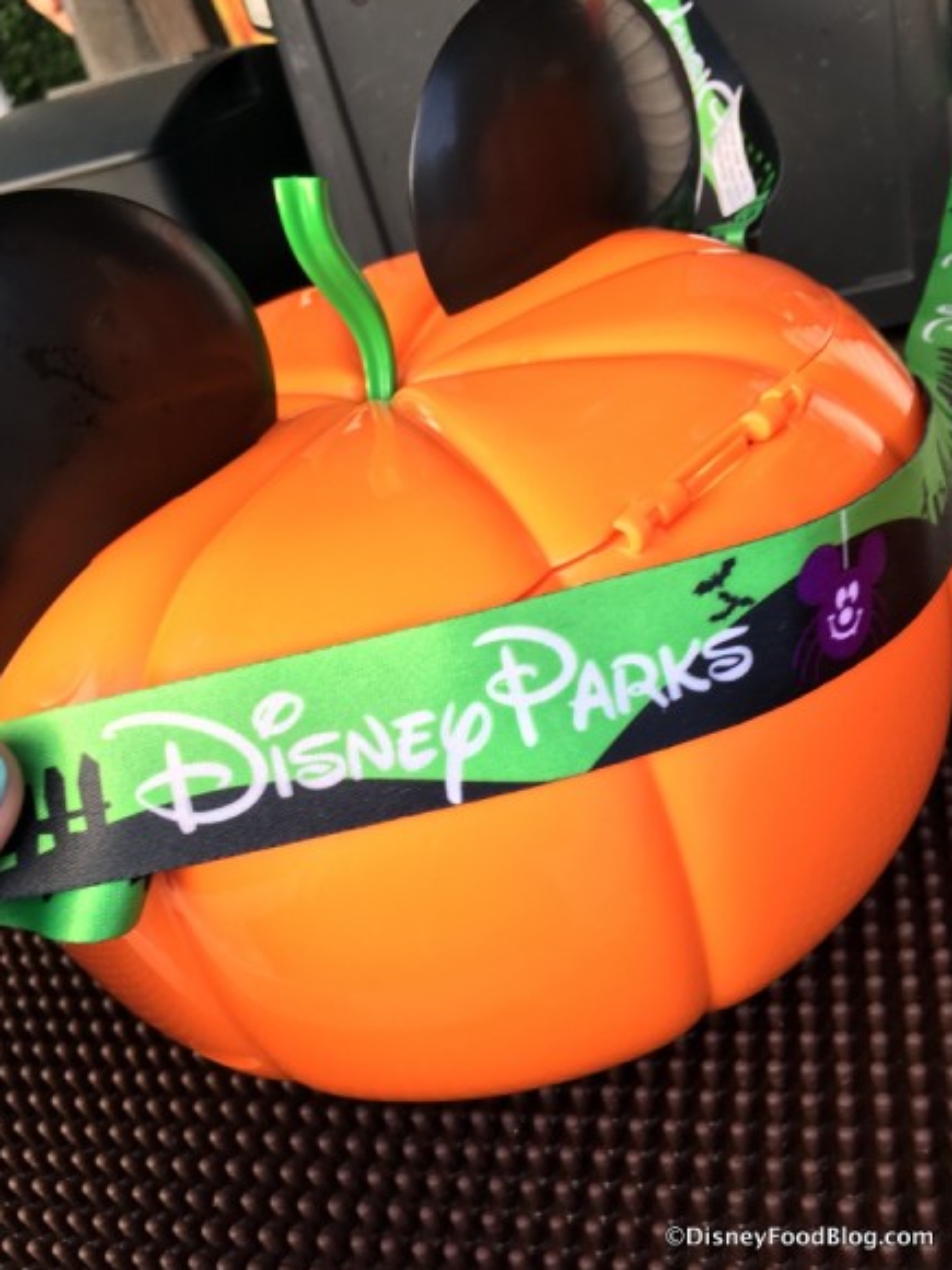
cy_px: 620
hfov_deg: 46.8
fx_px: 1100
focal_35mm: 30
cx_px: 475
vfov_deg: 60.0
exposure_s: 1/40
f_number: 2.2
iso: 32
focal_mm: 4.15
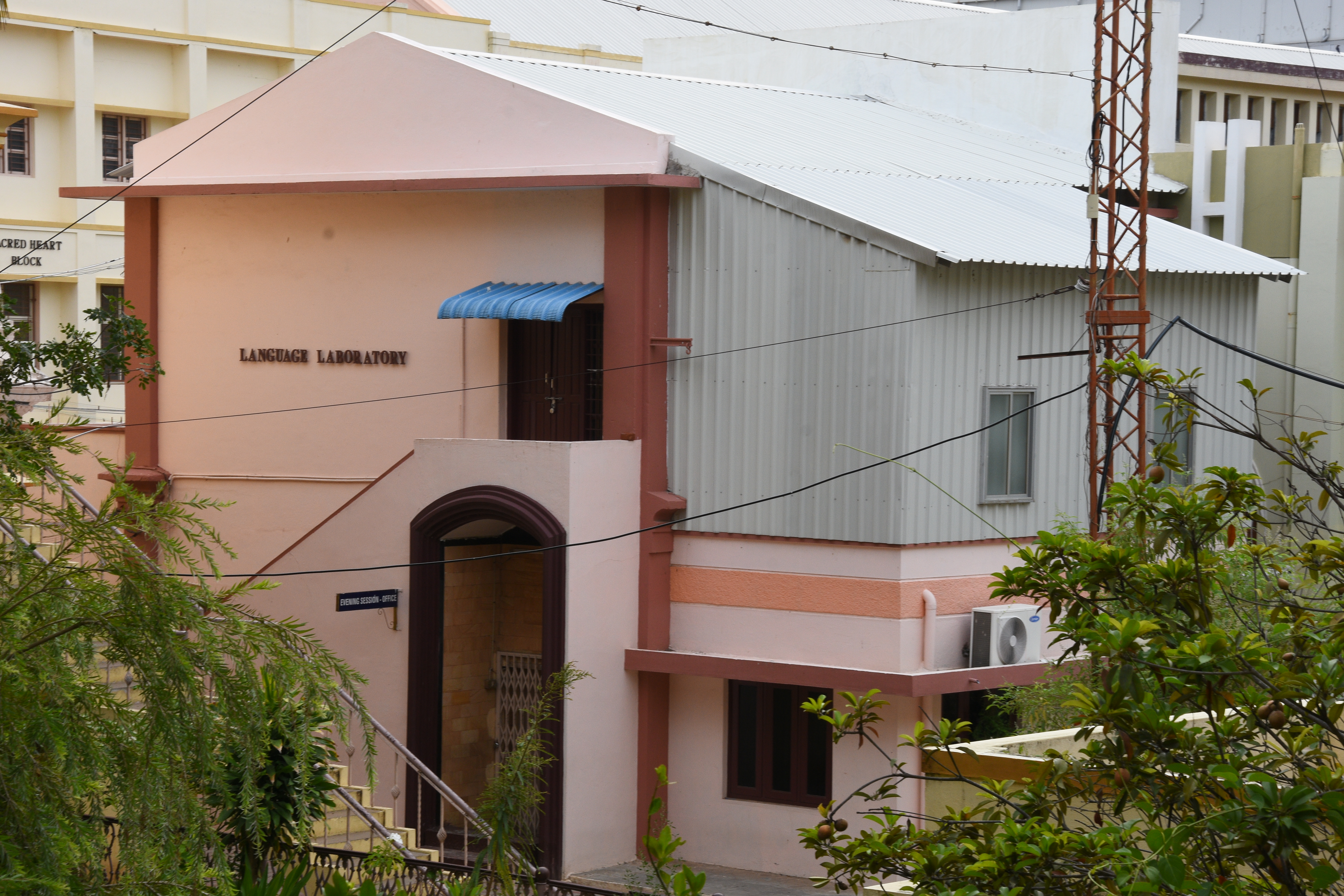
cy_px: 448
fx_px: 3472
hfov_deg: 21.9
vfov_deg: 14.7
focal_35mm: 93
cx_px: 672
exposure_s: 1/125
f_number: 13
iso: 250
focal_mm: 62
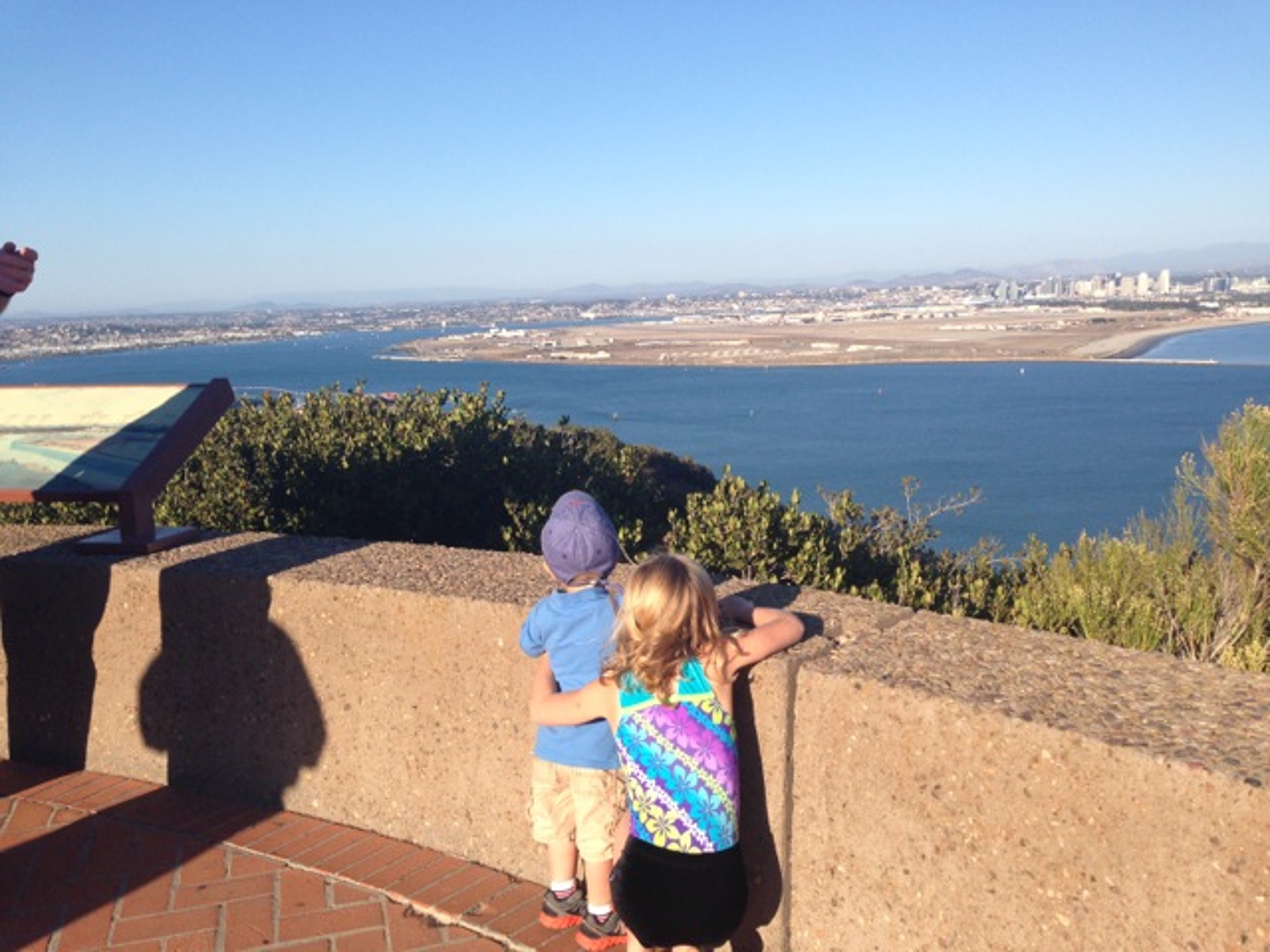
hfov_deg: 55.4
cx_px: 635
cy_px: 476
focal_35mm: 33
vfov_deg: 42.9
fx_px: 1211
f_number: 2.4
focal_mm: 4.12
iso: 50
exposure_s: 1/1506
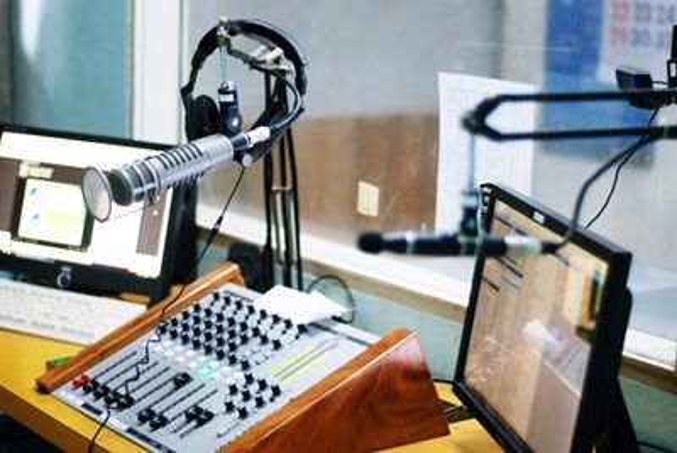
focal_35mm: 75
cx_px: 338
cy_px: 226
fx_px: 1412
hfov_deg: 27.0
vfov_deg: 18.2
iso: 200
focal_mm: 50
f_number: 1.8
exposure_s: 1/30
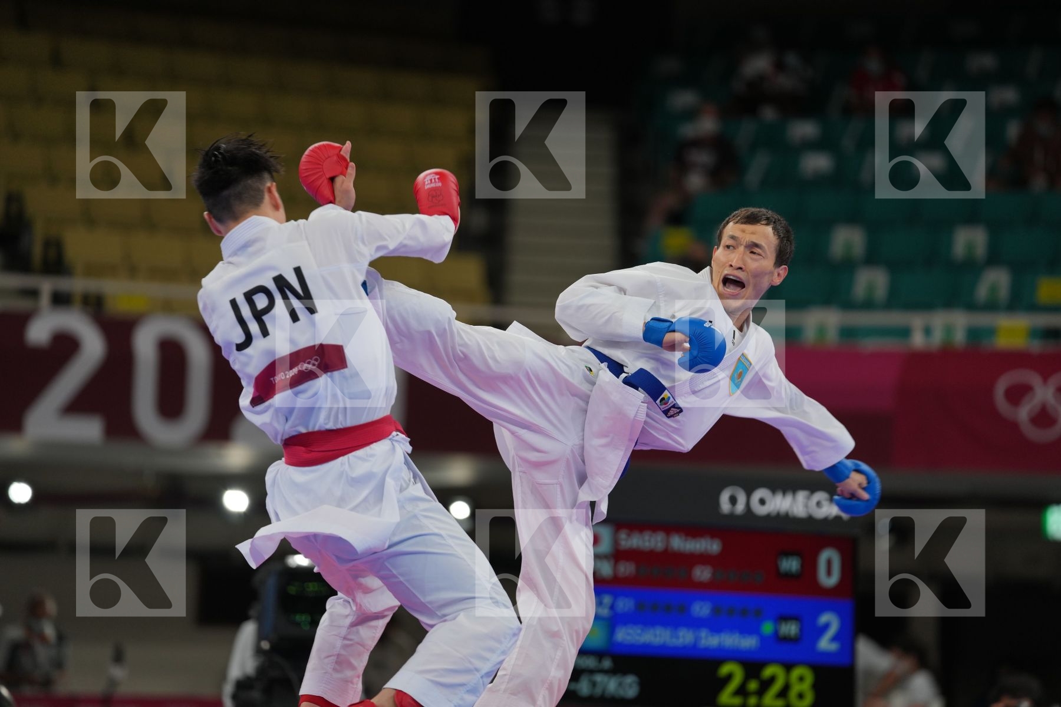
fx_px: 4951
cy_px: 354
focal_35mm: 168
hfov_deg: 12.2
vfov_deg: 8.2
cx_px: 530
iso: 500
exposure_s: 1/1000
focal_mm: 168
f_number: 2.8
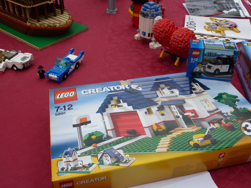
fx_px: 254
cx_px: 126
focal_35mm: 35
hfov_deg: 52.6
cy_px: 94
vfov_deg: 40.7
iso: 100
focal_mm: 5.7
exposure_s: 1/30
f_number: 3.5
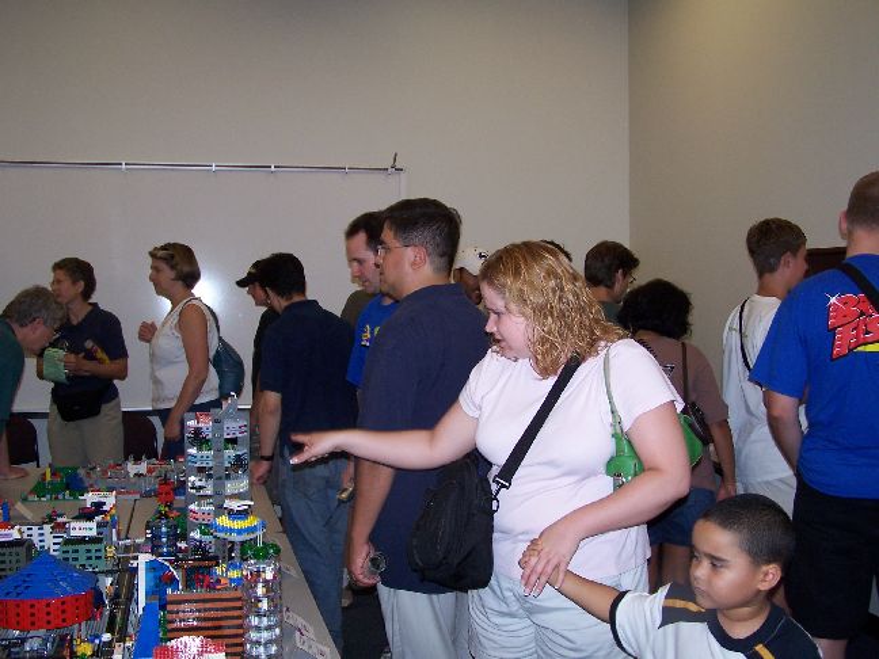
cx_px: 440
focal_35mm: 40
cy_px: 330
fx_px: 1016
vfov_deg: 36.0
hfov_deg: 46.8
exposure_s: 1/60
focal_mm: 6.7
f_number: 2.8
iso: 140
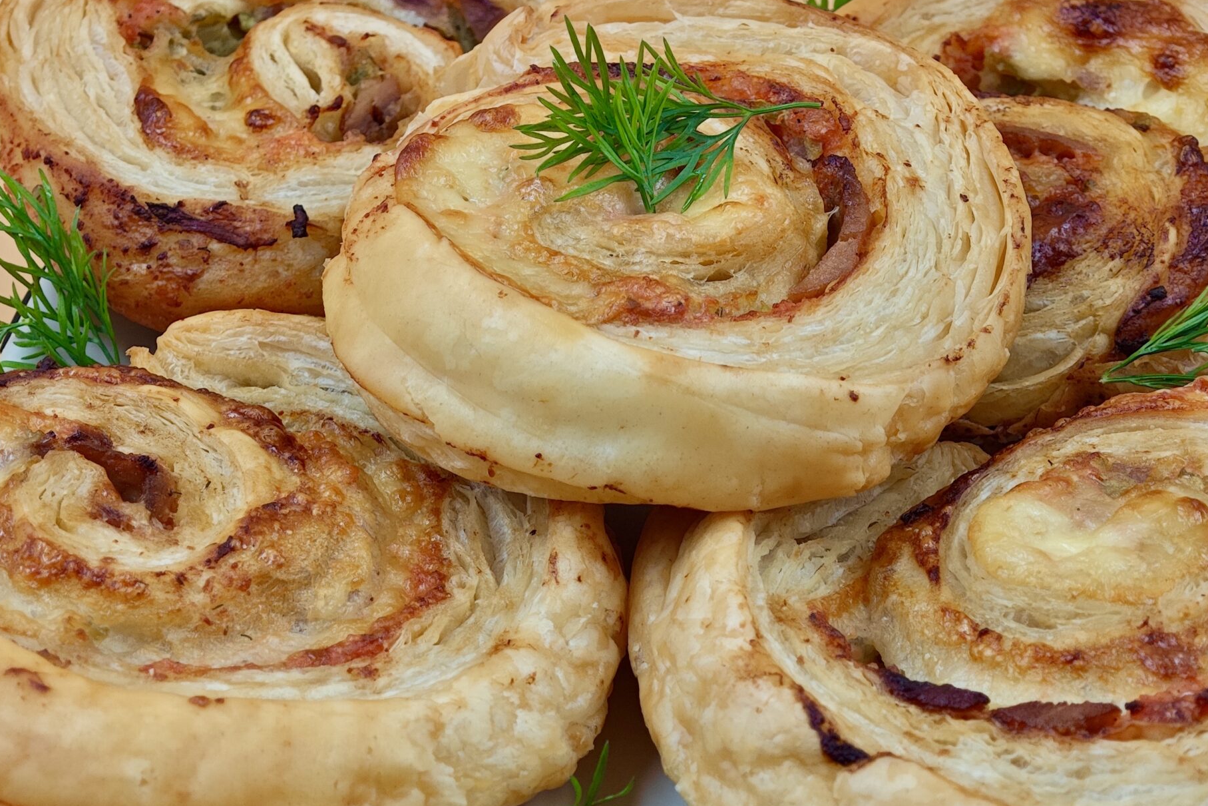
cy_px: 386
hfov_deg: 23.1
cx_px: 624
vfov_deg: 15.5
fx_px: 2953
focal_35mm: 88
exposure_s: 1/100
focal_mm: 9
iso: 125
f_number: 2
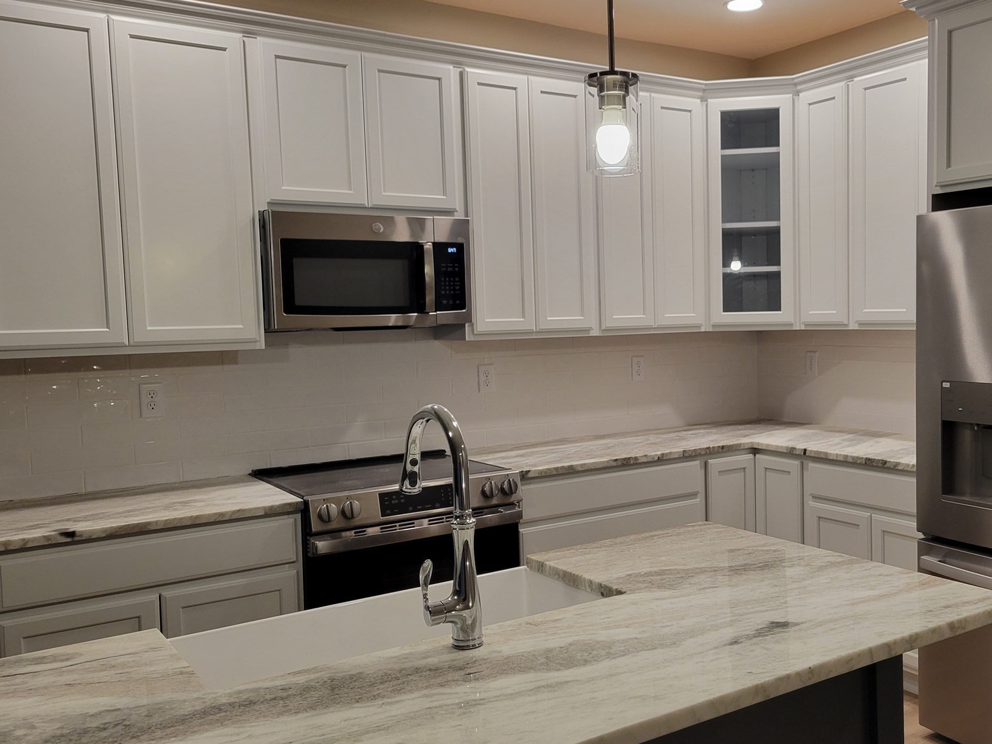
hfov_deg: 53.3
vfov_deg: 41.8
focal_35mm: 34
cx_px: 630
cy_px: 374
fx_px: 974
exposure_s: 1/120
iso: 160
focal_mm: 5.4
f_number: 1.8
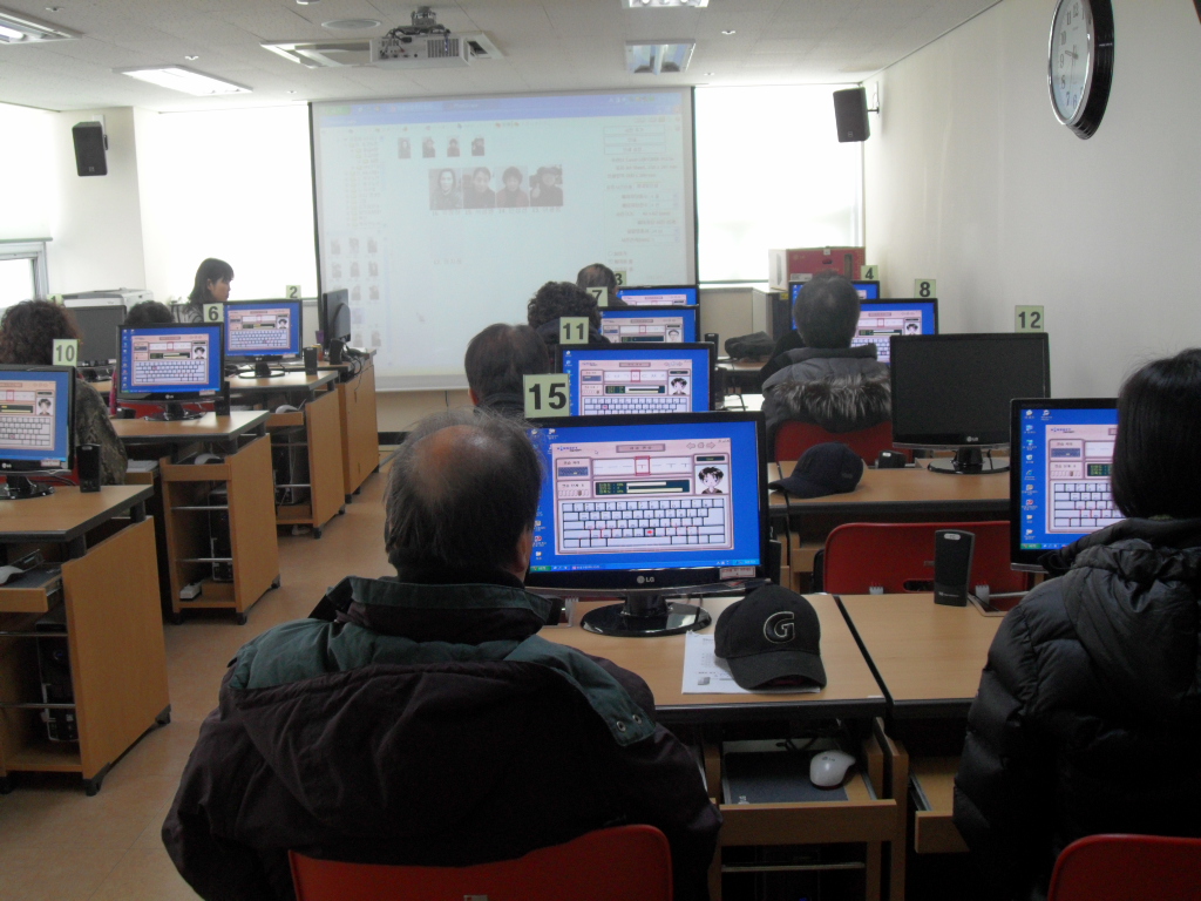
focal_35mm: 40
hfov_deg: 46.8
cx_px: 600
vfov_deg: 36.0
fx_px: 1388
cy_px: 450
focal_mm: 7
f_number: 3
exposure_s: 1/45
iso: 100
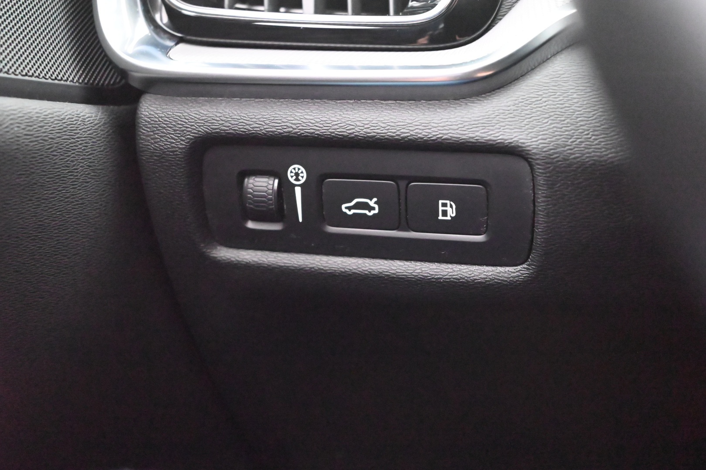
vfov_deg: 31.9
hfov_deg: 46.4
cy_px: 235
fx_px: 824
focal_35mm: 42
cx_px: 353
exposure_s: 1/15
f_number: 5.6
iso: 25600
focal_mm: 42
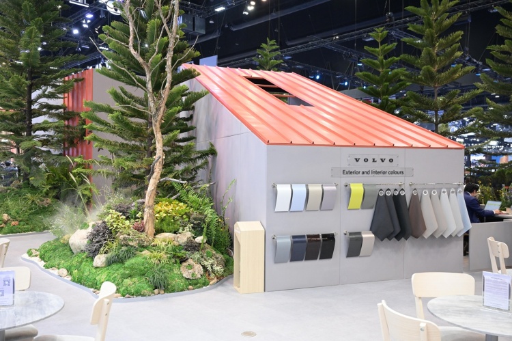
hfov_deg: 58.7
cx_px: 256
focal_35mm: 32
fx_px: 455
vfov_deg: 41.1
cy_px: 170
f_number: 4
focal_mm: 32
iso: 1600
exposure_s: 1/160
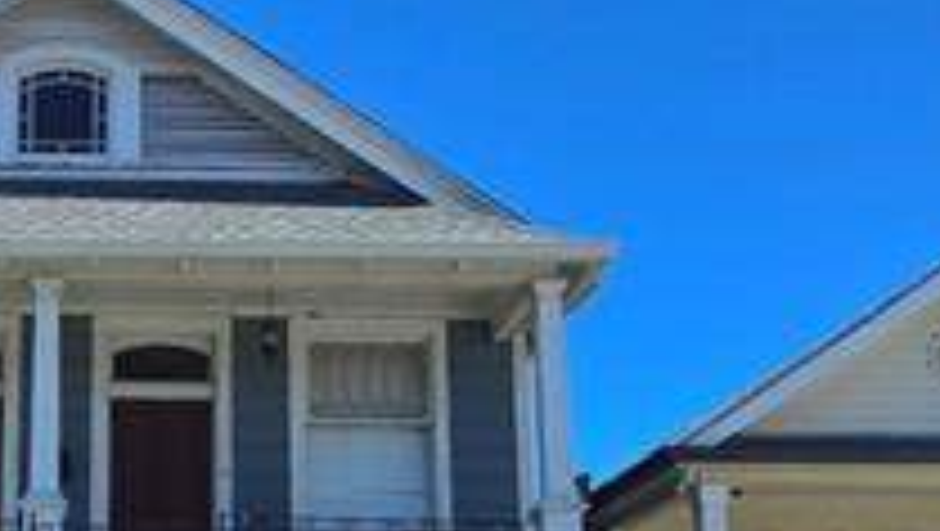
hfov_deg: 36.8
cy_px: 572
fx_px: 1297
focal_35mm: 52
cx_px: 63
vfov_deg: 22.0
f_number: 2.2
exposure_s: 1/1765
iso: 50
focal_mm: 2.2
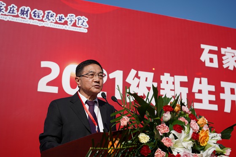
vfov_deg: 26.5
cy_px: 78
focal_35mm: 51
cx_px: 118
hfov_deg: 38.9
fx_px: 334
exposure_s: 1/800
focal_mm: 51
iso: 100
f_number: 6.3
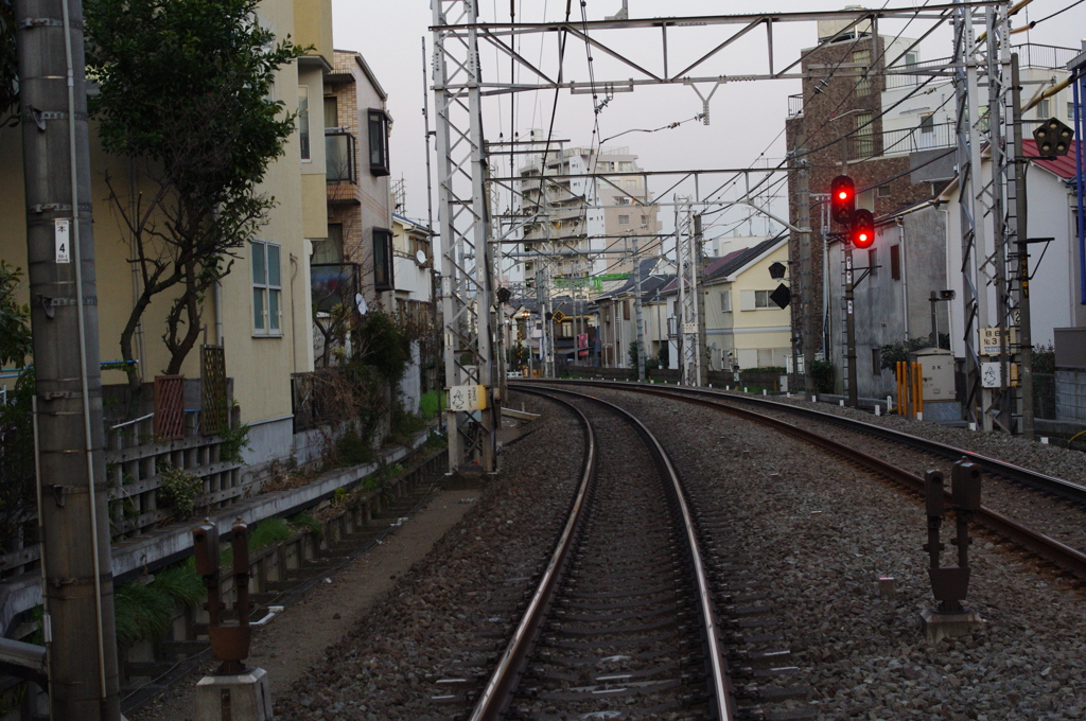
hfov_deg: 33.4
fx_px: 1808
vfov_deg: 22.6
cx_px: 543
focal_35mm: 60
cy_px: 360
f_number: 4.5
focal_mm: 40
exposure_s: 1/80
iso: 1250
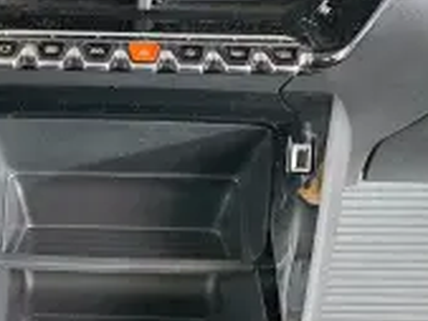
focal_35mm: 51
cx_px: 79
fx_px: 631
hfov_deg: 36.1
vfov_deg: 27.2
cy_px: 311
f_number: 1.8
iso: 1600
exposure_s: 1/13
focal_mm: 5.23
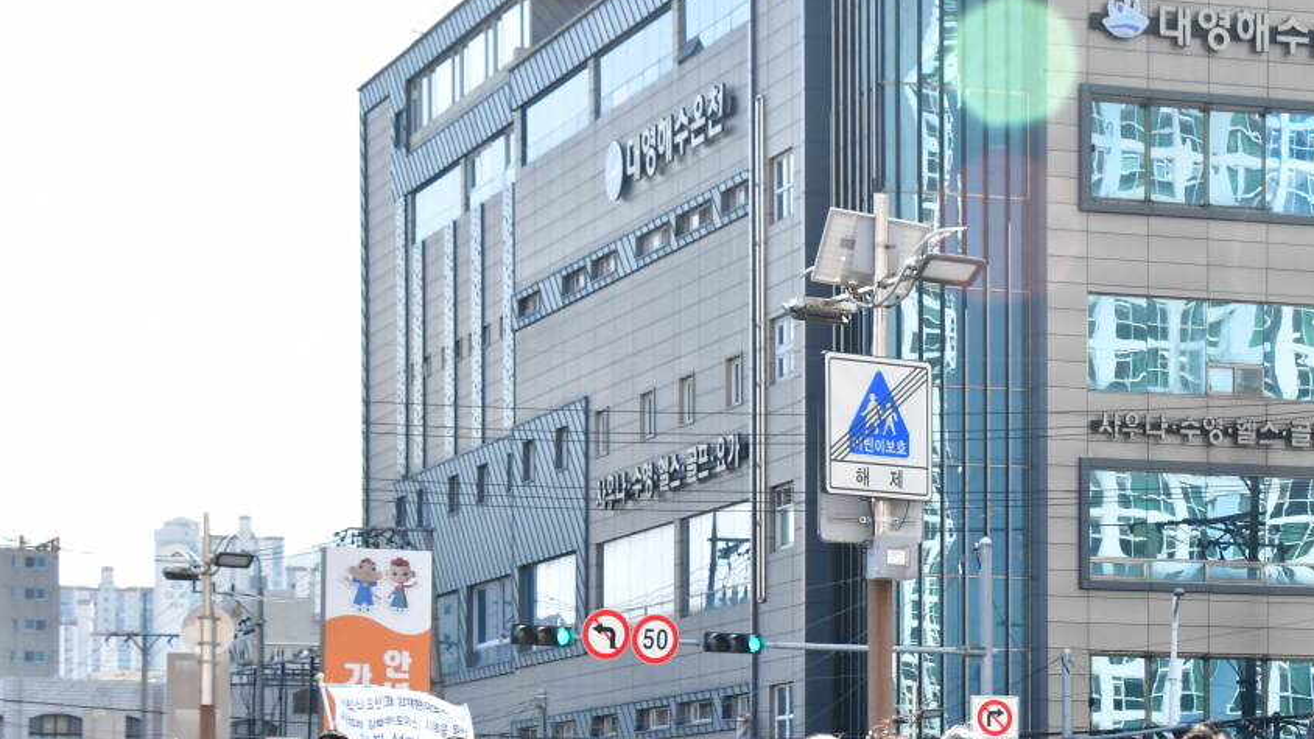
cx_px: 970
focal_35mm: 114
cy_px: 703
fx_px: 3972
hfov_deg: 18.7
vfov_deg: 10.6
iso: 1600
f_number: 13
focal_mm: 44
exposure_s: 1/640
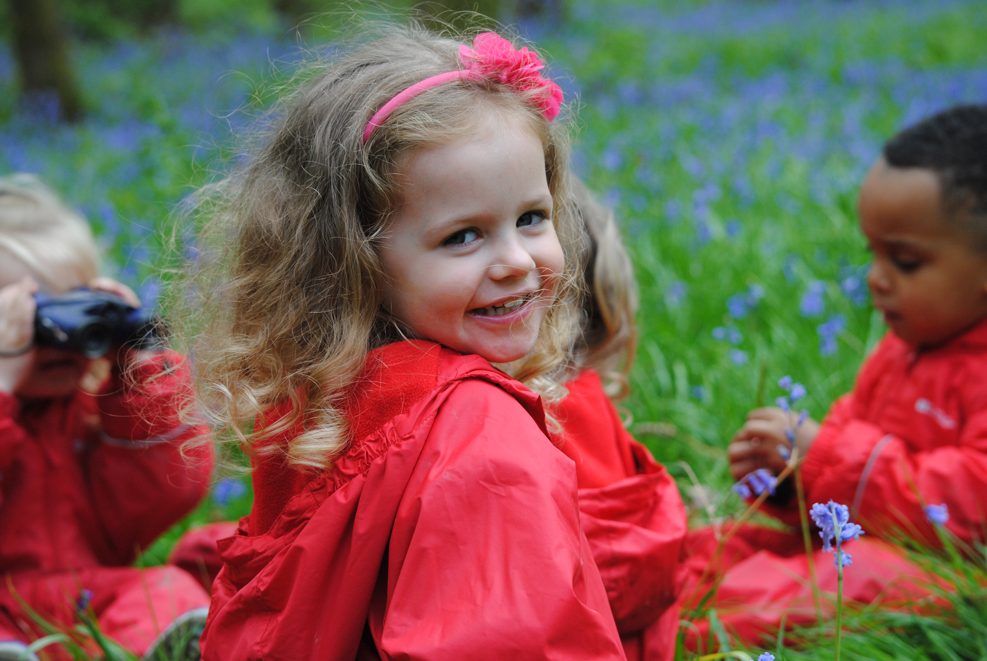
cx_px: 494
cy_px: 330
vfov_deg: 14.1
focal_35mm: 98
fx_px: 2676
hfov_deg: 20.9
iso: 400
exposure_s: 1/320
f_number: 5.6
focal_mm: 65
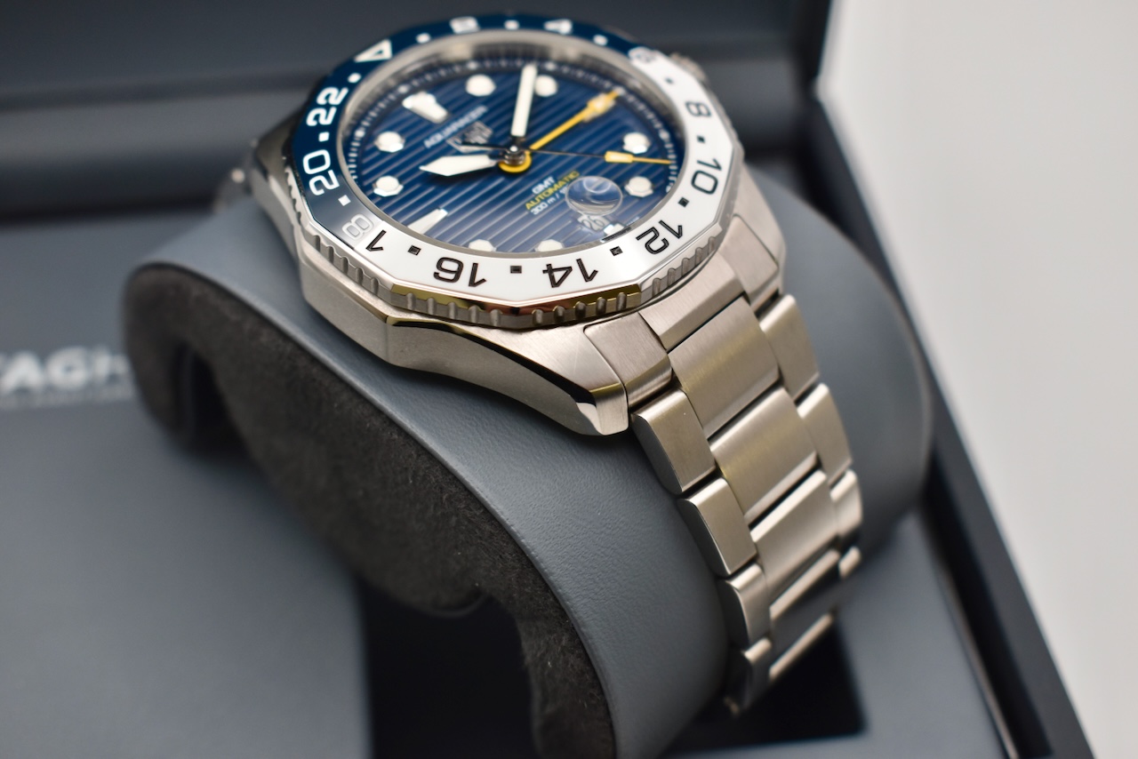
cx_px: 569
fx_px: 1660
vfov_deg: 25.8
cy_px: 380
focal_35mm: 52
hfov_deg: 37.8
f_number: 5.6
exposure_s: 1/125
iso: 560
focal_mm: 35
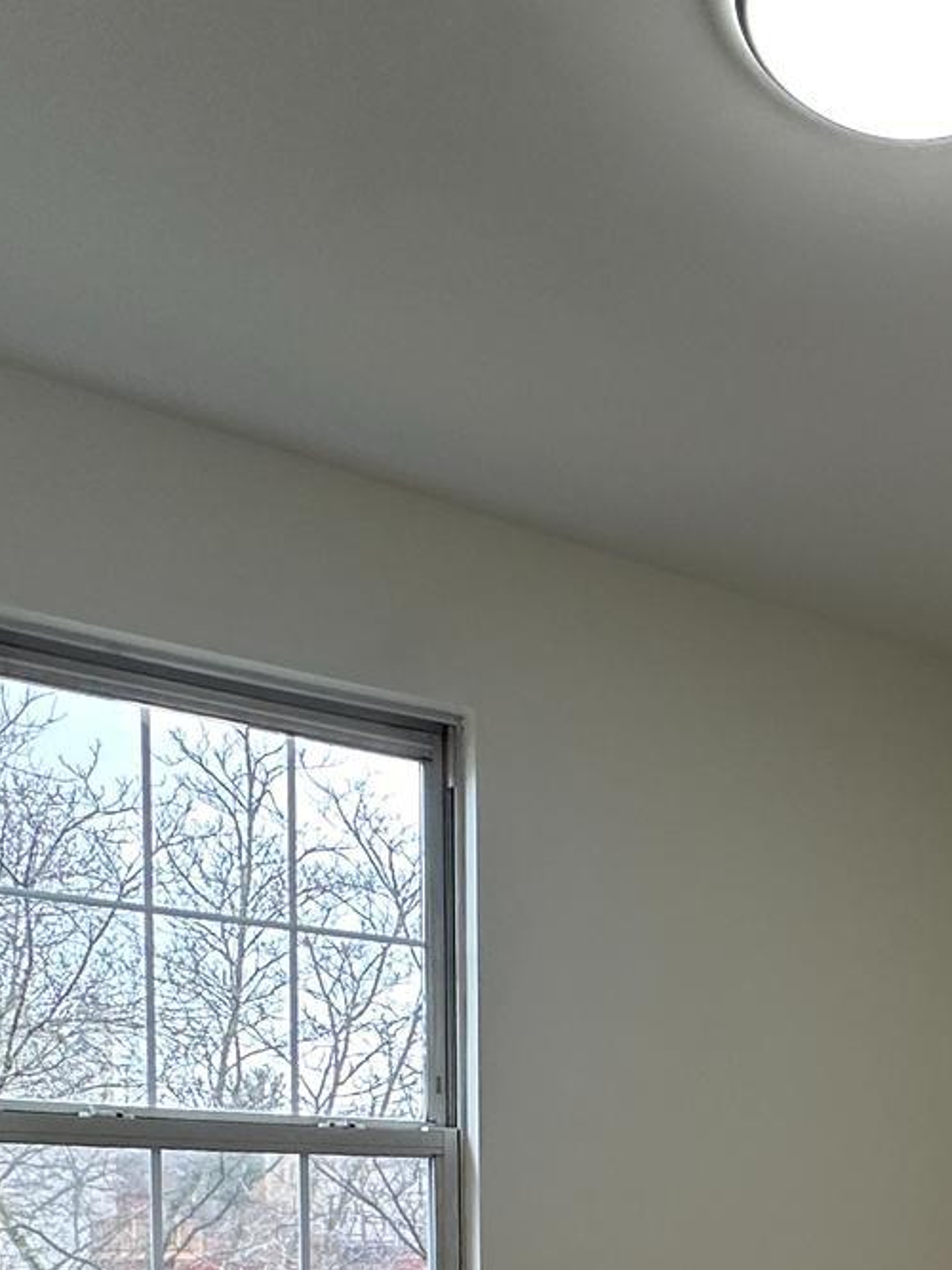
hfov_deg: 29.6
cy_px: 1310
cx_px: 1091
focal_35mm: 43
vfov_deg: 38.3
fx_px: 1577
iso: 125
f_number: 2.2
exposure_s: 1/120
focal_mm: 2.22
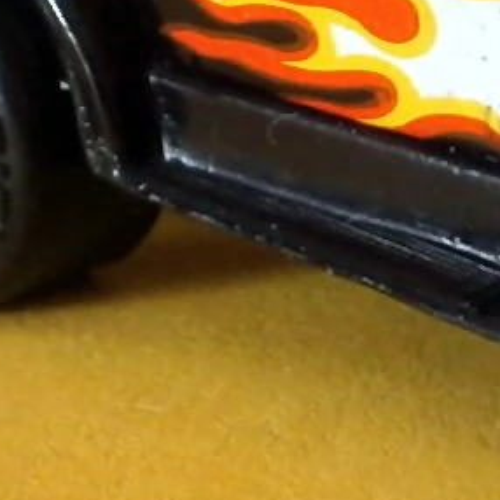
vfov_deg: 9.2
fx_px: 3105
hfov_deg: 9.0
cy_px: 69
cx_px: 696
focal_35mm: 190
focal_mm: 8.3
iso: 200
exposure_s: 1/40
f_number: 3.4
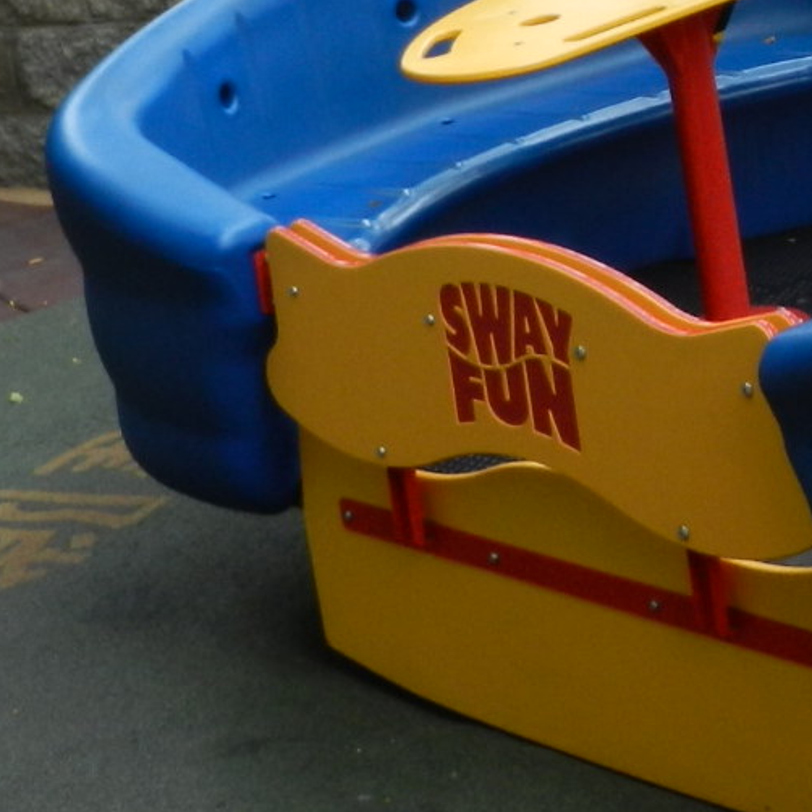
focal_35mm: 93
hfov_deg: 17.8
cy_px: -26
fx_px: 2468
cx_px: 953
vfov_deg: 18.2
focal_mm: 5.9
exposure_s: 1/50
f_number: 3.8
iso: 160
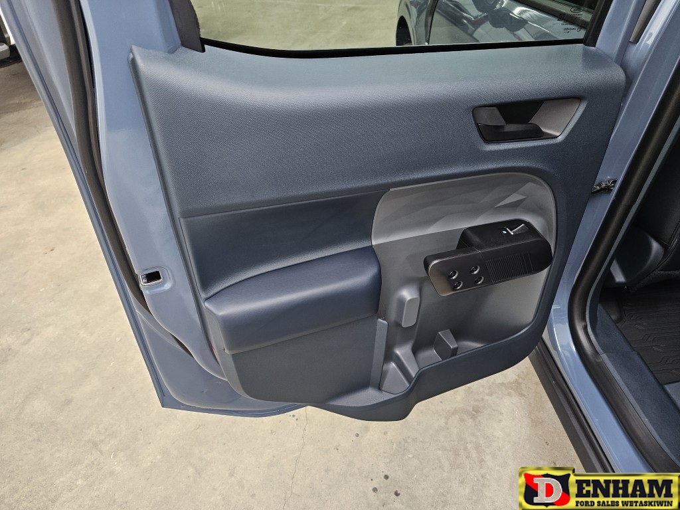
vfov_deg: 58.9
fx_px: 452
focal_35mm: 23
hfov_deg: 73.9
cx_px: 340
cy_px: 255
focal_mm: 6.3
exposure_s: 1/66
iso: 320
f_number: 1.7
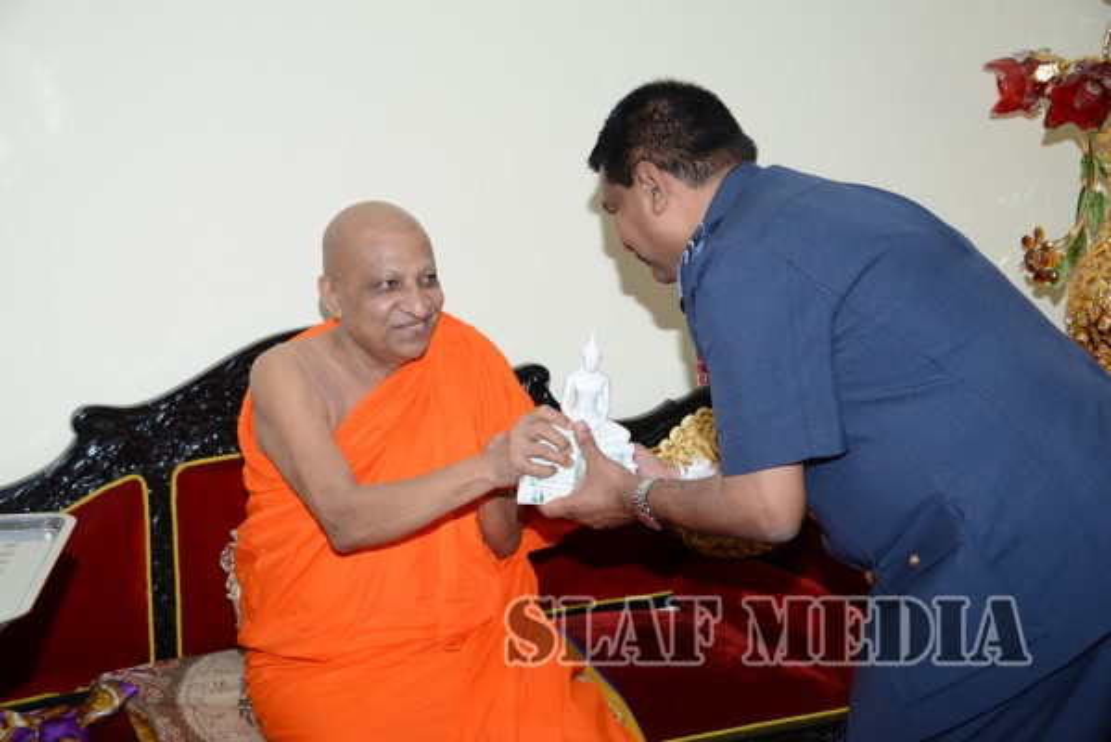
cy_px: 371
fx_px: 2007
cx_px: 556
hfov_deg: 30.9
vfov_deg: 20.9
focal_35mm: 65
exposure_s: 1/125
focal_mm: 65
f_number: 6.3
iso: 800
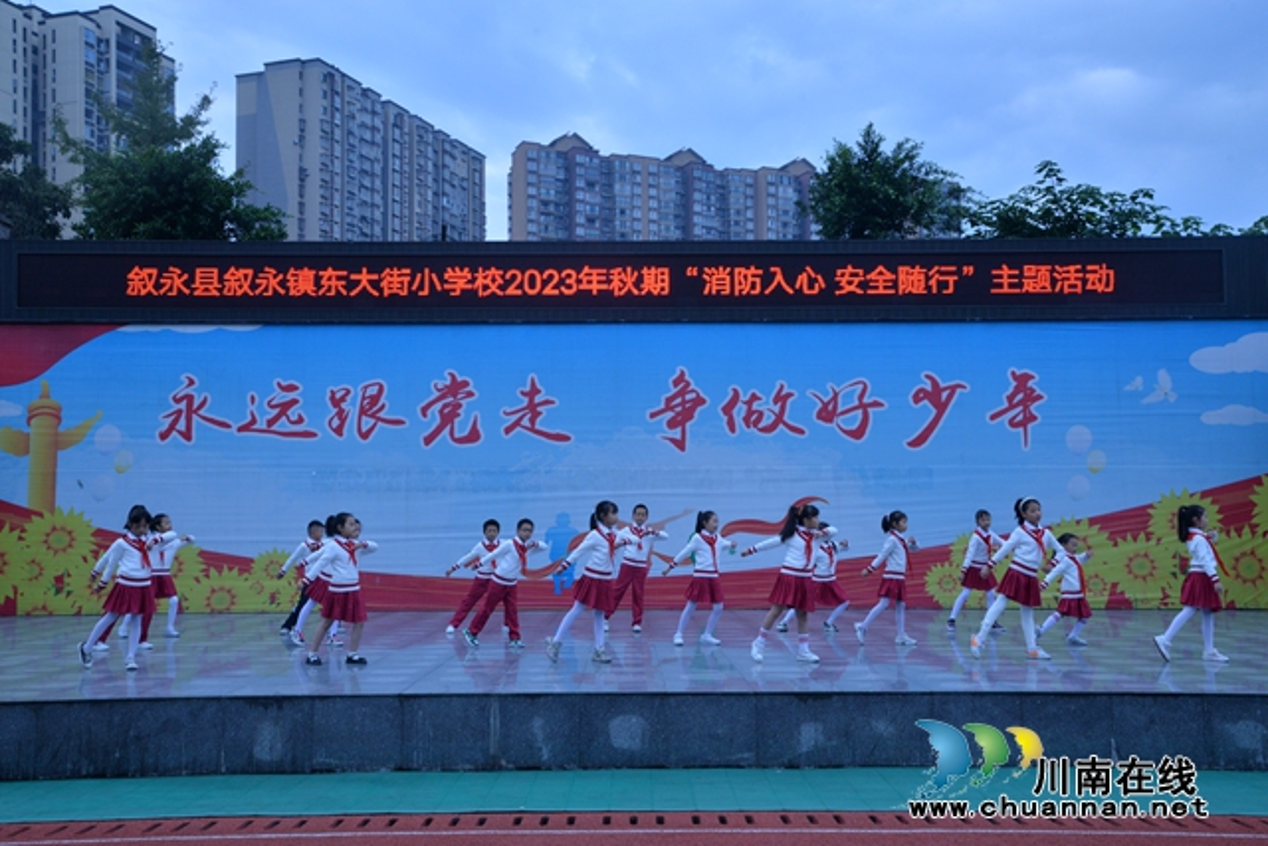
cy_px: 423
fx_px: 1233
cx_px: 634
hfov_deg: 54.4
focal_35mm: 35
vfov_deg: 37.9
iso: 1250
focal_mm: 35
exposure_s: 1/400
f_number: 10
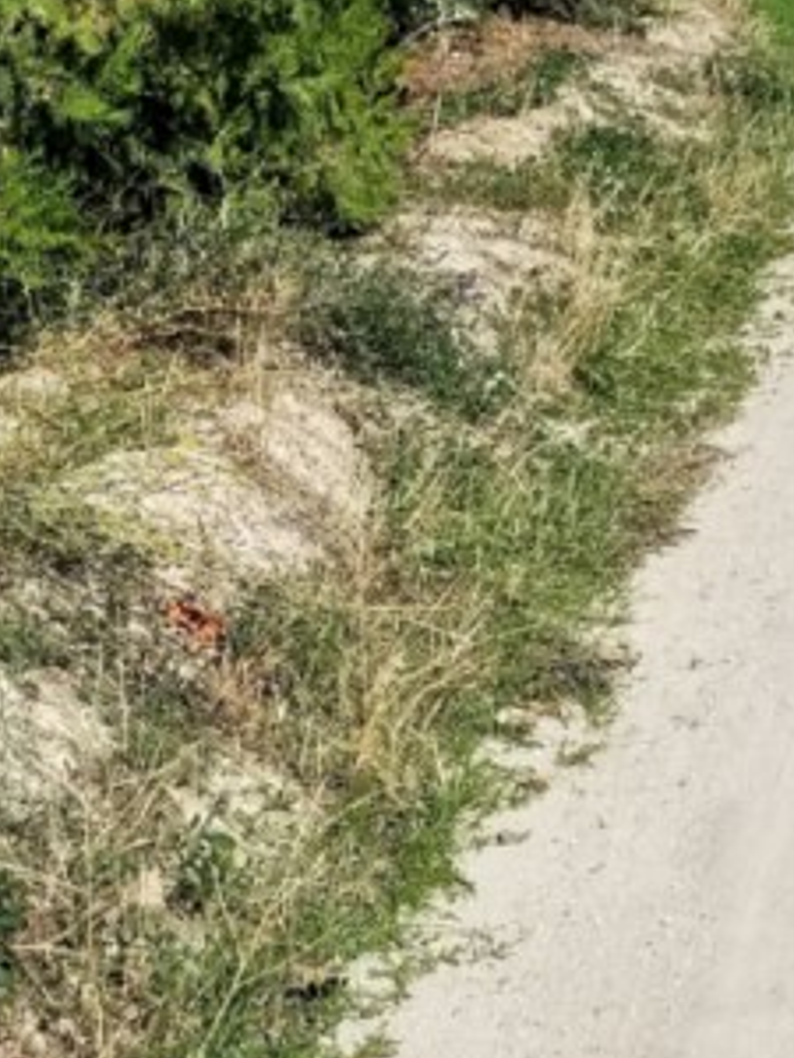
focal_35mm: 105
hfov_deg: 14.1
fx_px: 3211
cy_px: 310
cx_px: 231
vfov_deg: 18.6
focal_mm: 4.3
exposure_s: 1/4040
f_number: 1.7
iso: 50
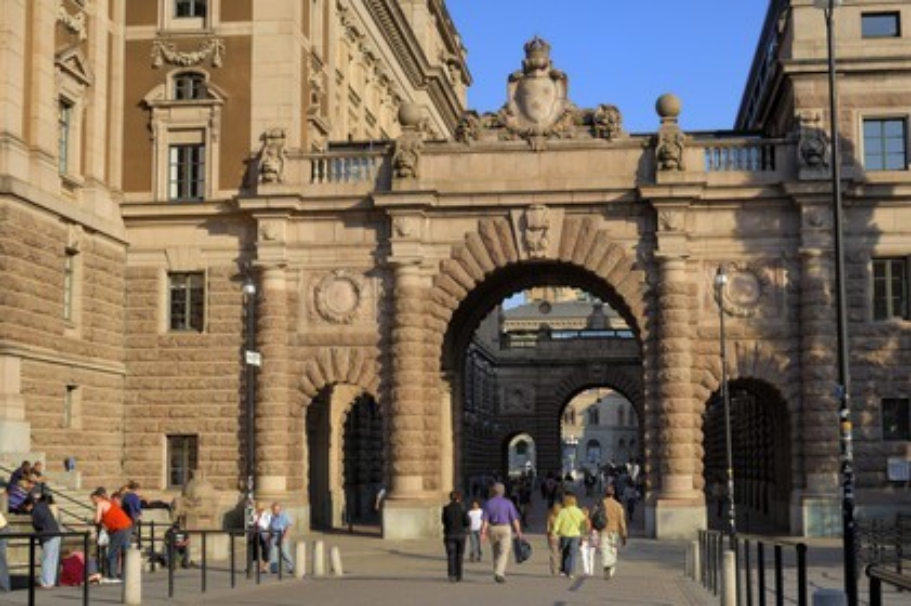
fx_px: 1517
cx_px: 456
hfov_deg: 33.4
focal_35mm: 60
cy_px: 303
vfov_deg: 22.6
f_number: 13
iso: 100
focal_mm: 40
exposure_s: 1/125
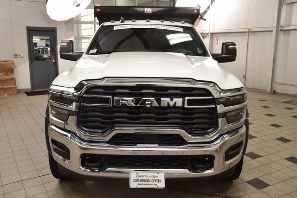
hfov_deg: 57.2
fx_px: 272
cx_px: 148
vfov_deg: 40.0
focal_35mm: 33
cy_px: 99
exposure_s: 1/60
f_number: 8
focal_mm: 22
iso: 900
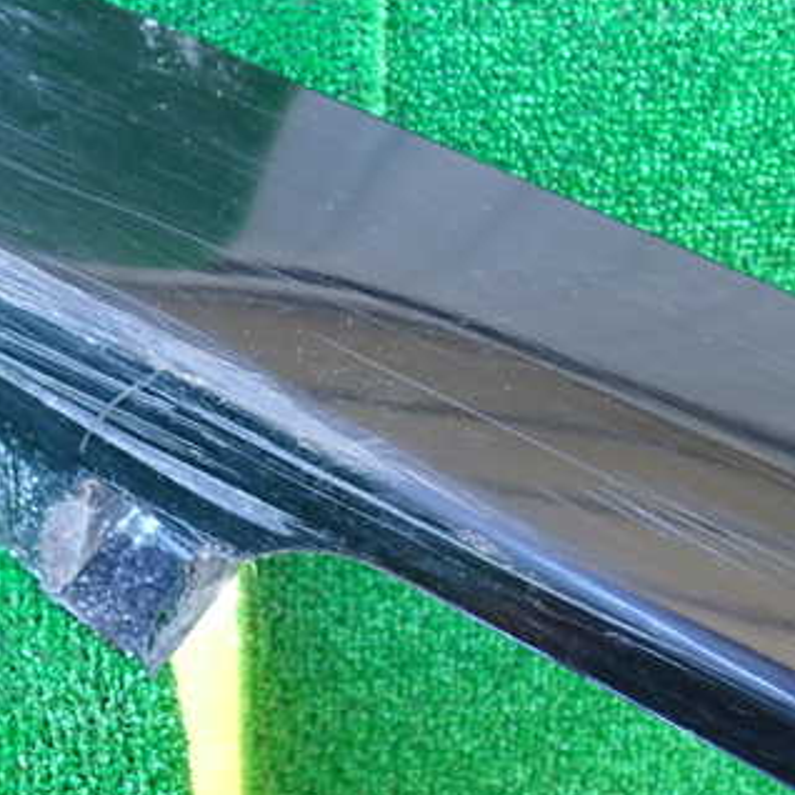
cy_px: 352
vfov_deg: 34.0
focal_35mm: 50
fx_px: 1299
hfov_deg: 33.3
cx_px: 188
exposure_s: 1/60
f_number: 2.3
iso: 640
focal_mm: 5.4
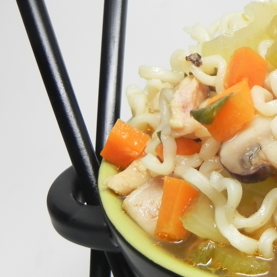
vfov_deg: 25.4
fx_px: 598
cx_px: 335
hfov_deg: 23.7
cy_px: 245
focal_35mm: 66
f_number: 2.8
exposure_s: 1/39.7
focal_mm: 5.2
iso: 160
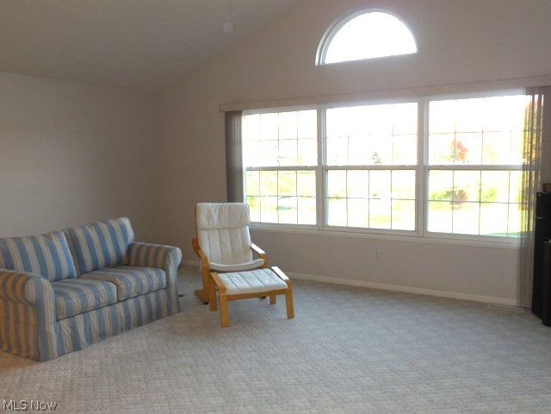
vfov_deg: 46.8
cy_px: 207
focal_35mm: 30
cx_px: 276
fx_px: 478
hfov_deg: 60.0
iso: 125
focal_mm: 5.3
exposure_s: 1/100
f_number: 3.8
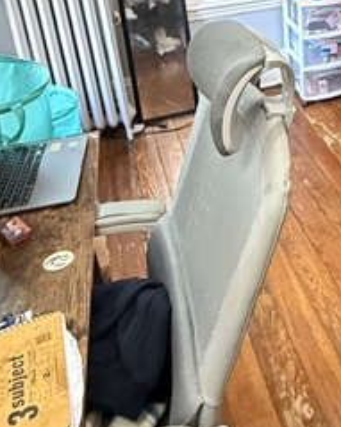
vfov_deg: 38.9
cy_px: 39
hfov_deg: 30.8
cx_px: 366
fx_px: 555
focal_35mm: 44
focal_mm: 2.22
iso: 1250
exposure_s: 1/40
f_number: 2.2
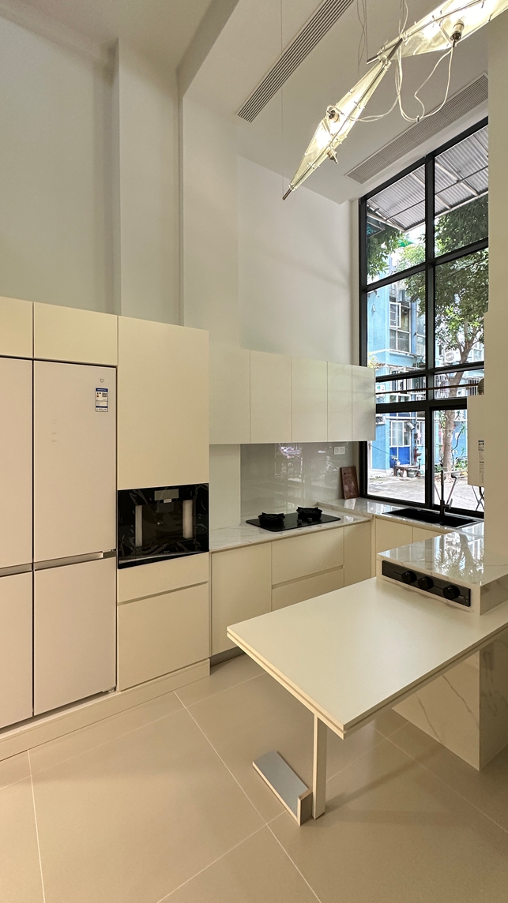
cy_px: 434
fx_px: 383
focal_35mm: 16
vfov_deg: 99.3
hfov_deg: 67.0
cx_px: 243
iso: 200
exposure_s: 1/50
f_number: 2.2
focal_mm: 2.22
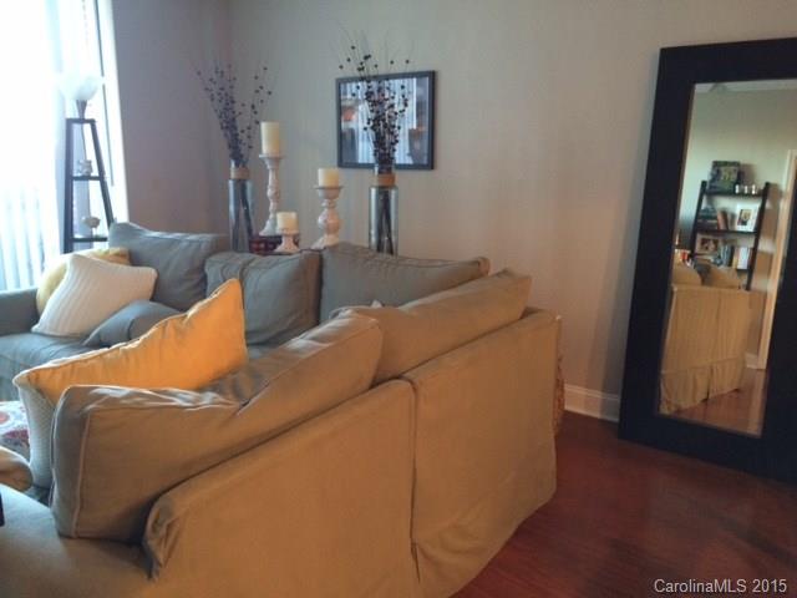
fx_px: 668
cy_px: 299
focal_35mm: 29
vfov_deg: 48.2
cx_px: 398
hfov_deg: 61.7
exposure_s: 1/17
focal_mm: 4.15
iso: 320
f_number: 2.2
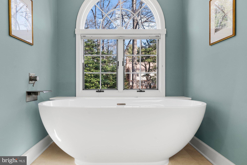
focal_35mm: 23
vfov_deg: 55.3
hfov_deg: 76.3
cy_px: 82
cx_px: 124
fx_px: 157
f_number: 8
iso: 640
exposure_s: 1/15
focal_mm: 22.9
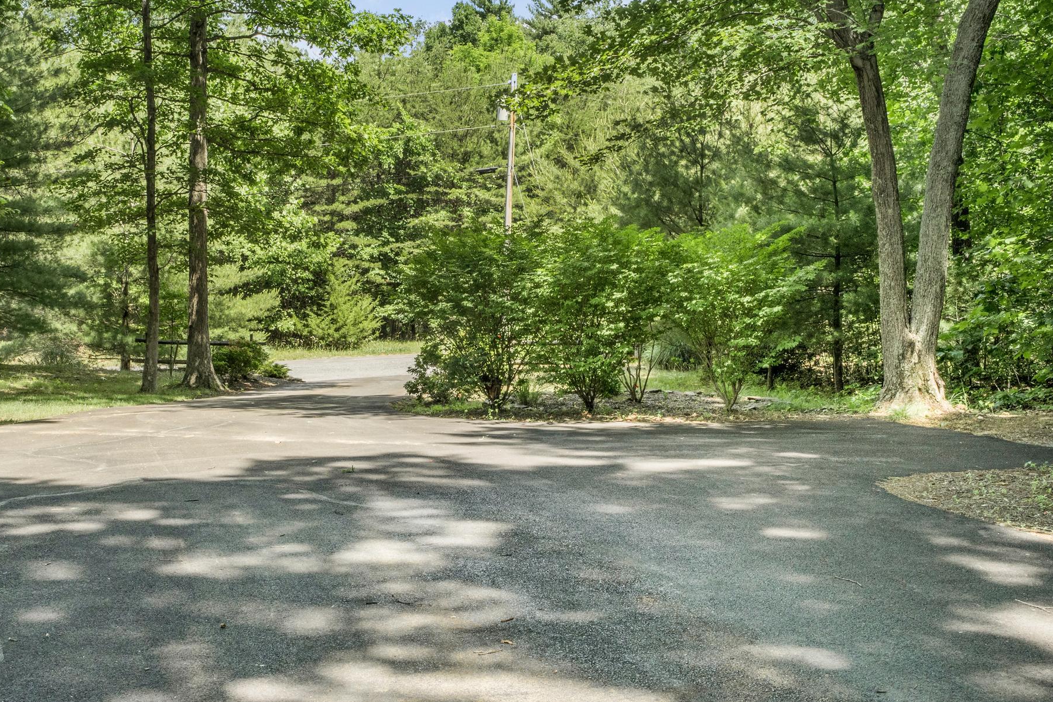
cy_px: 305
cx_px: 463
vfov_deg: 32.6
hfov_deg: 47.3
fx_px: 1199
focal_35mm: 41
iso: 640
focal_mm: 24
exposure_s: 1/30
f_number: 16
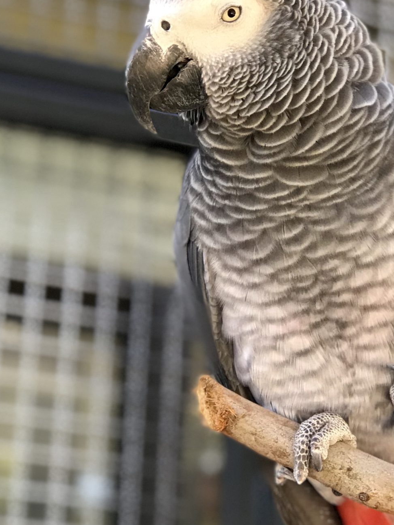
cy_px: 296
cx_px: 285
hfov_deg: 13.1
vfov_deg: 17.4
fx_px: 1715
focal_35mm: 113
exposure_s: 1/60
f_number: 2.8
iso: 40
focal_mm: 6.6
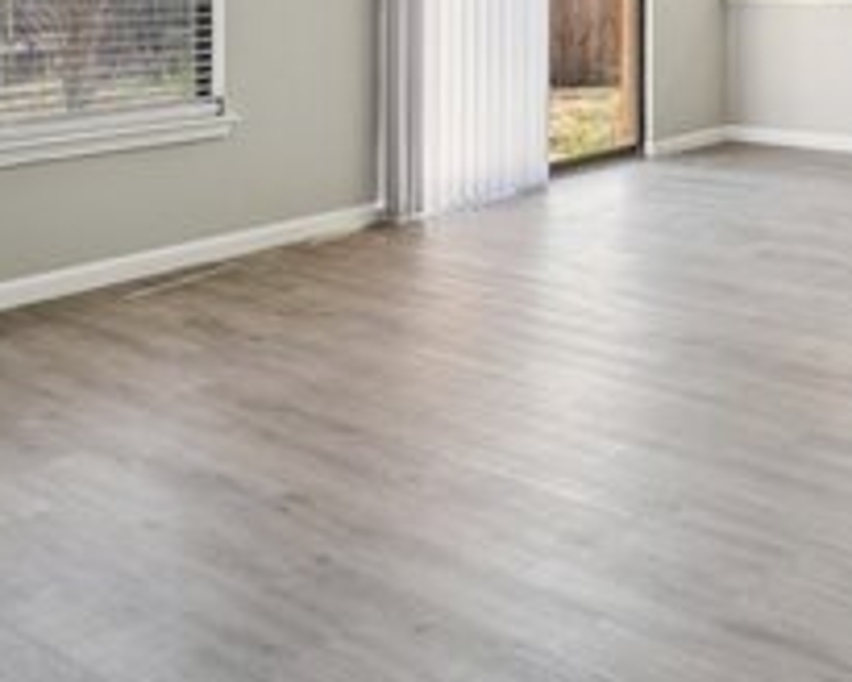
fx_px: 1185
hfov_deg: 36.8
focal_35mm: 47
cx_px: 781
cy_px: -64
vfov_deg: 29.1
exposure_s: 1/90
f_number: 8
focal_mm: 16
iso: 400
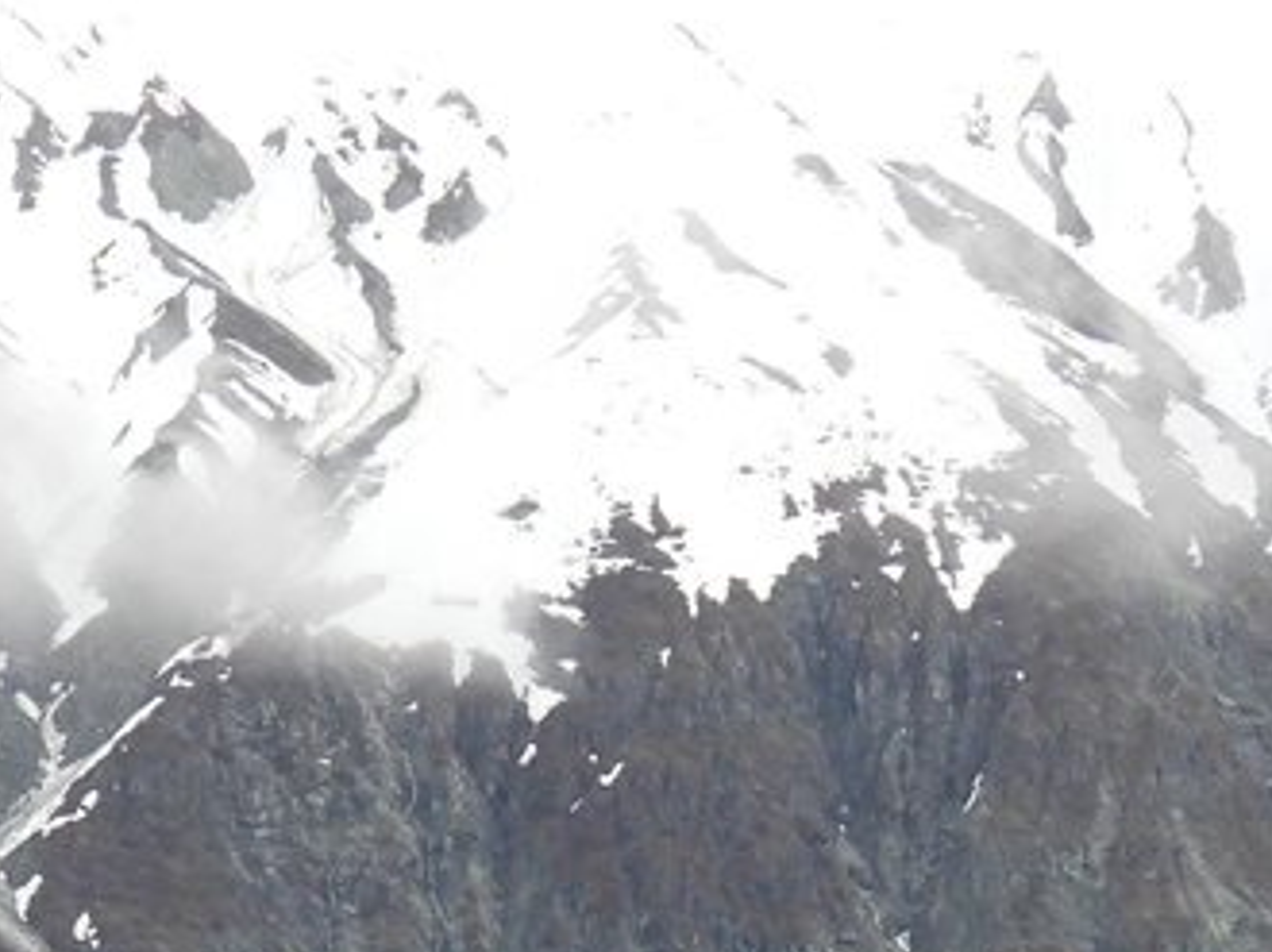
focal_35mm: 369
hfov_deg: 5.4
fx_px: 13549
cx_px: -46
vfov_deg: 4.0
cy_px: 1684
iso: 100
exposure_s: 1/640
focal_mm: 17
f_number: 4
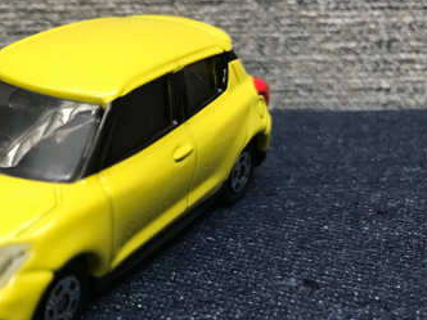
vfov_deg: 27.0
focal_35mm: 54
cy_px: 177
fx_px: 666
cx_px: 19
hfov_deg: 33.1
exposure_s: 1/30
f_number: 1.8
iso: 40
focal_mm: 3.99
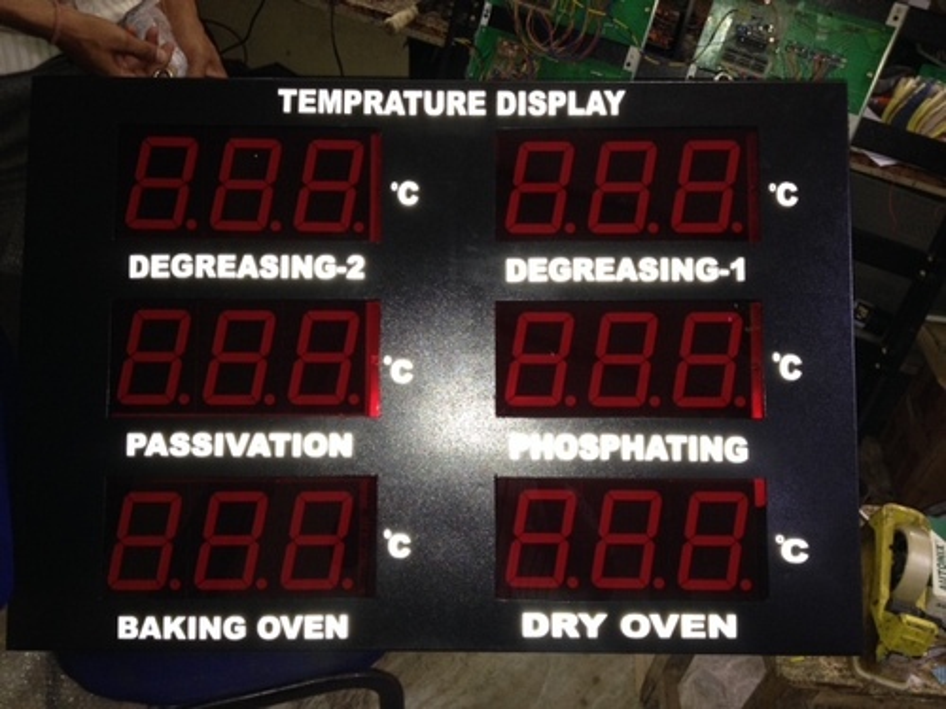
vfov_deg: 40.7
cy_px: 354
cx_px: 473
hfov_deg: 52.6
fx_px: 956
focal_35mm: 35
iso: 160
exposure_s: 1/16
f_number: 2.4
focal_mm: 4.28
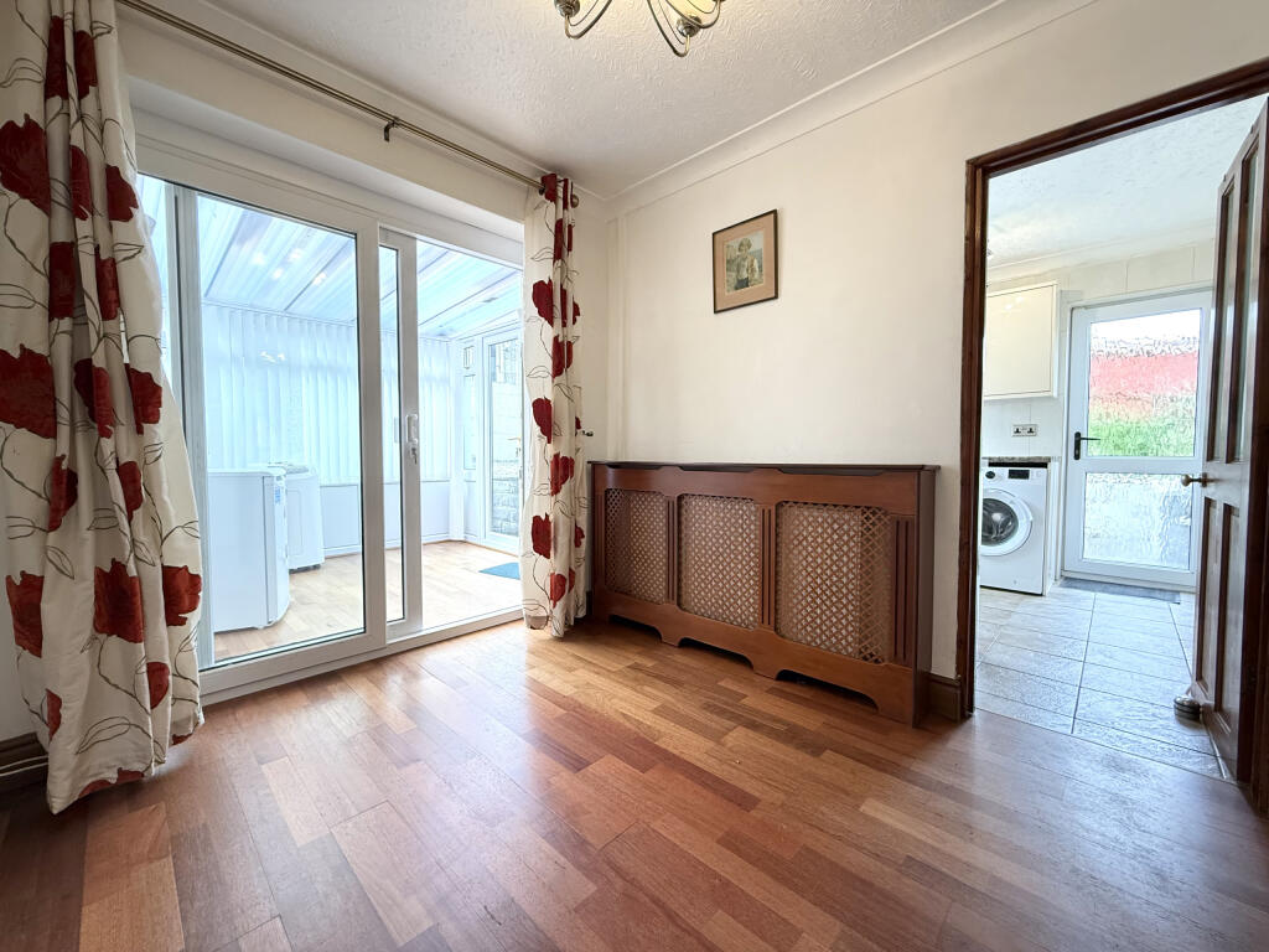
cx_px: 634
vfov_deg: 85.7
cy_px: 476
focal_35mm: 14
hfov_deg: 102.1
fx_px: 513
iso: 320
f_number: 2.2
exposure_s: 1/99
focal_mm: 2.22
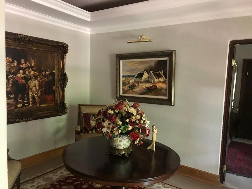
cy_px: 94
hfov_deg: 63.4
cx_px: 126
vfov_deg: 49.7
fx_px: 204
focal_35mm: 28
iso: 100
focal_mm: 3.99
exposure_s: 1/6
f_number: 1.8
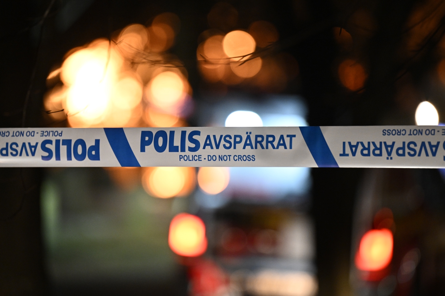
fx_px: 2471
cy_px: 148
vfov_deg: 6.9
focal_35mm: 200
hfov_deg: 10.3
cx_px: 222
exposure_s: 1/80
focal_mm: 200
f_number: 3.2
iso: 5000
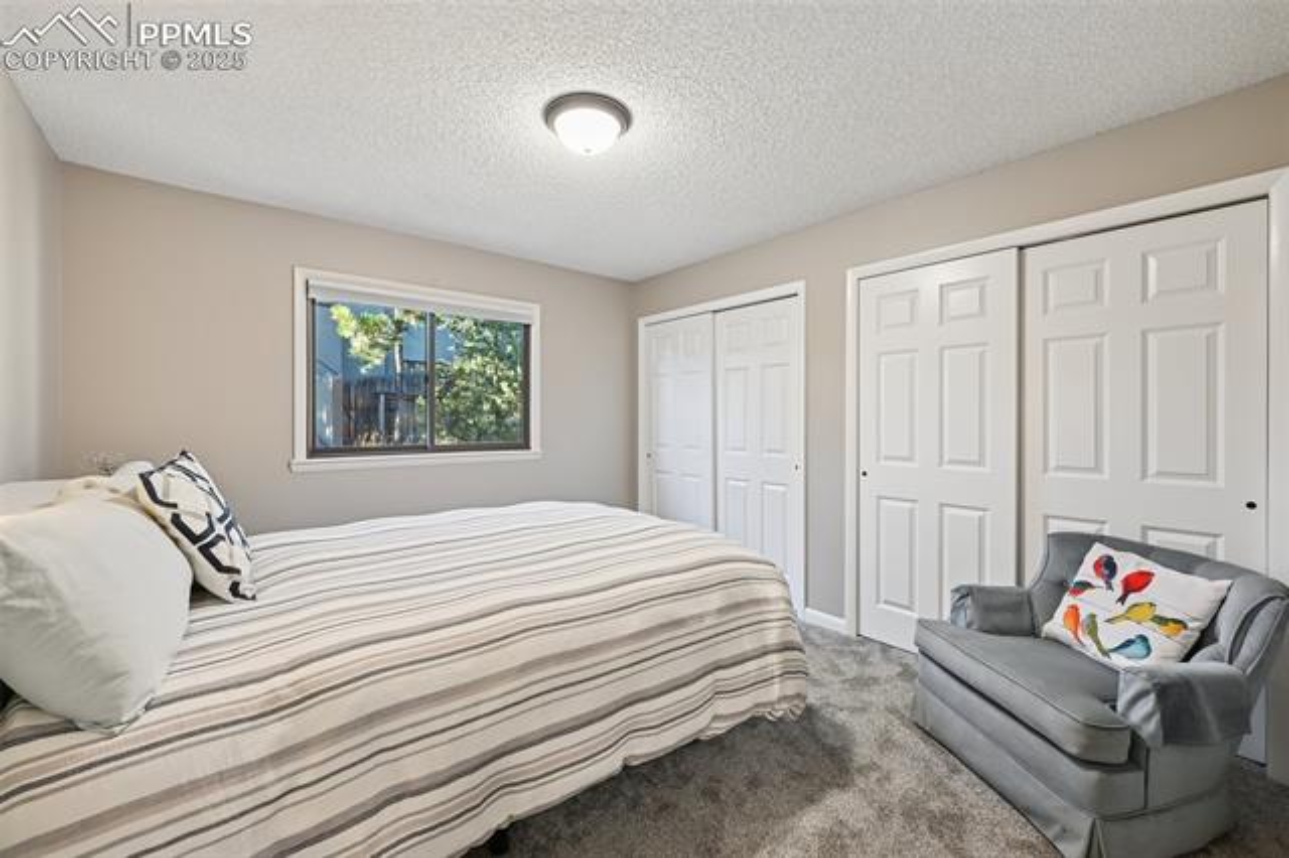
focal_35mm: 15
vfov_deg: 77.3
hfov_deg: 100.4
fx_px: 537
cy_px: 429
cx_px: 644
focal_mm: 15
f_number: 11
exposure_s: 1/4
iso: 800
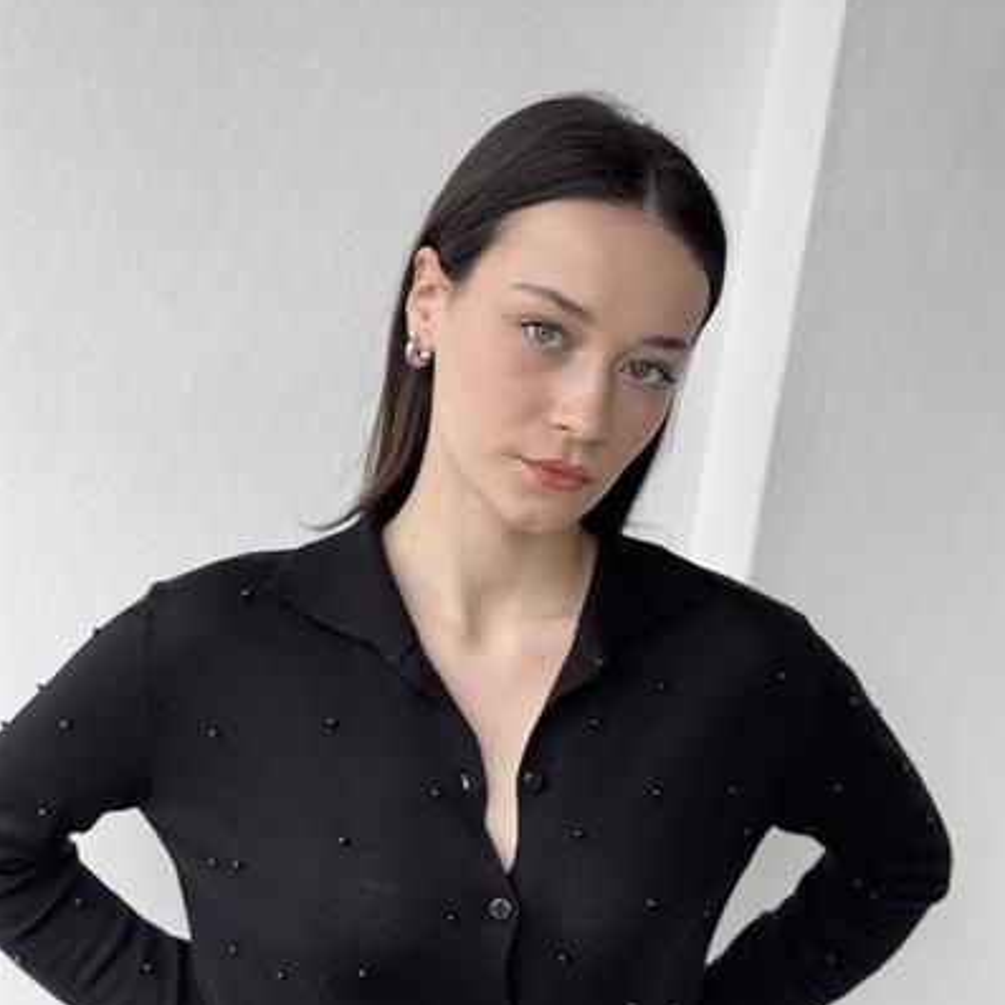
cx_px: 501
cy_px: 601
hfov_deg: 30.0
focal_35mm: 57
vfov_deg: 30.0
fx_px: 1872
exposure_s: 1/182
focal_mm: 6.76
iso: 64
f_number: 1.78
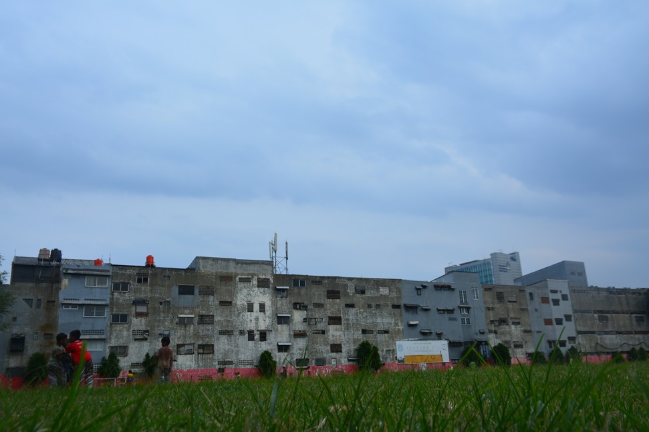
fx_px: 613
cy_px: 214
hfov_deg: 55.8
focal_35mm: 34
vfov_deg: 38.9
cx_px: 318
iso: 200
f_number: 9
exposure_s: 1/320
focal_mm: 22
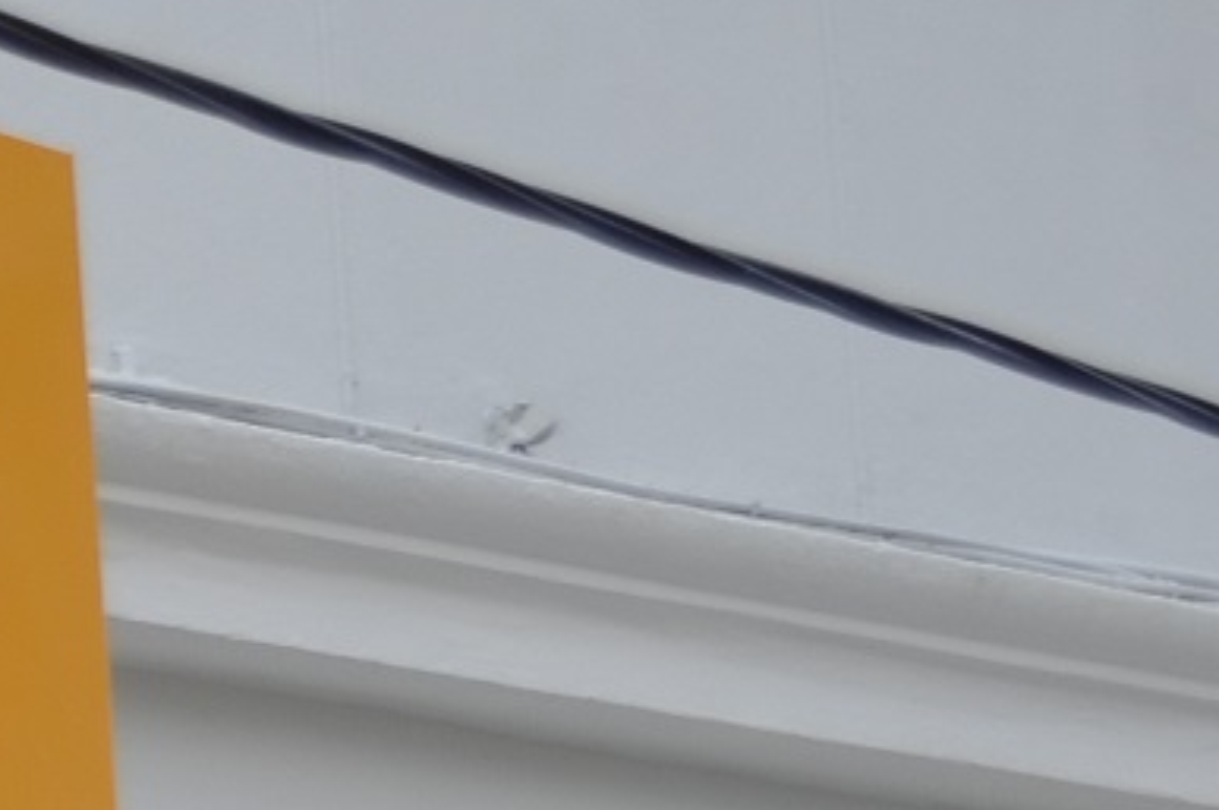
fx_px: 7744
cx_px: -2611
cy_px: 2172
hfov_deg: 7.7
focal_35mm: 229
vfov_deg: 5.7
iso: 200
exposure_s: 1/160
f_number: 6.3
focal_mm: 24
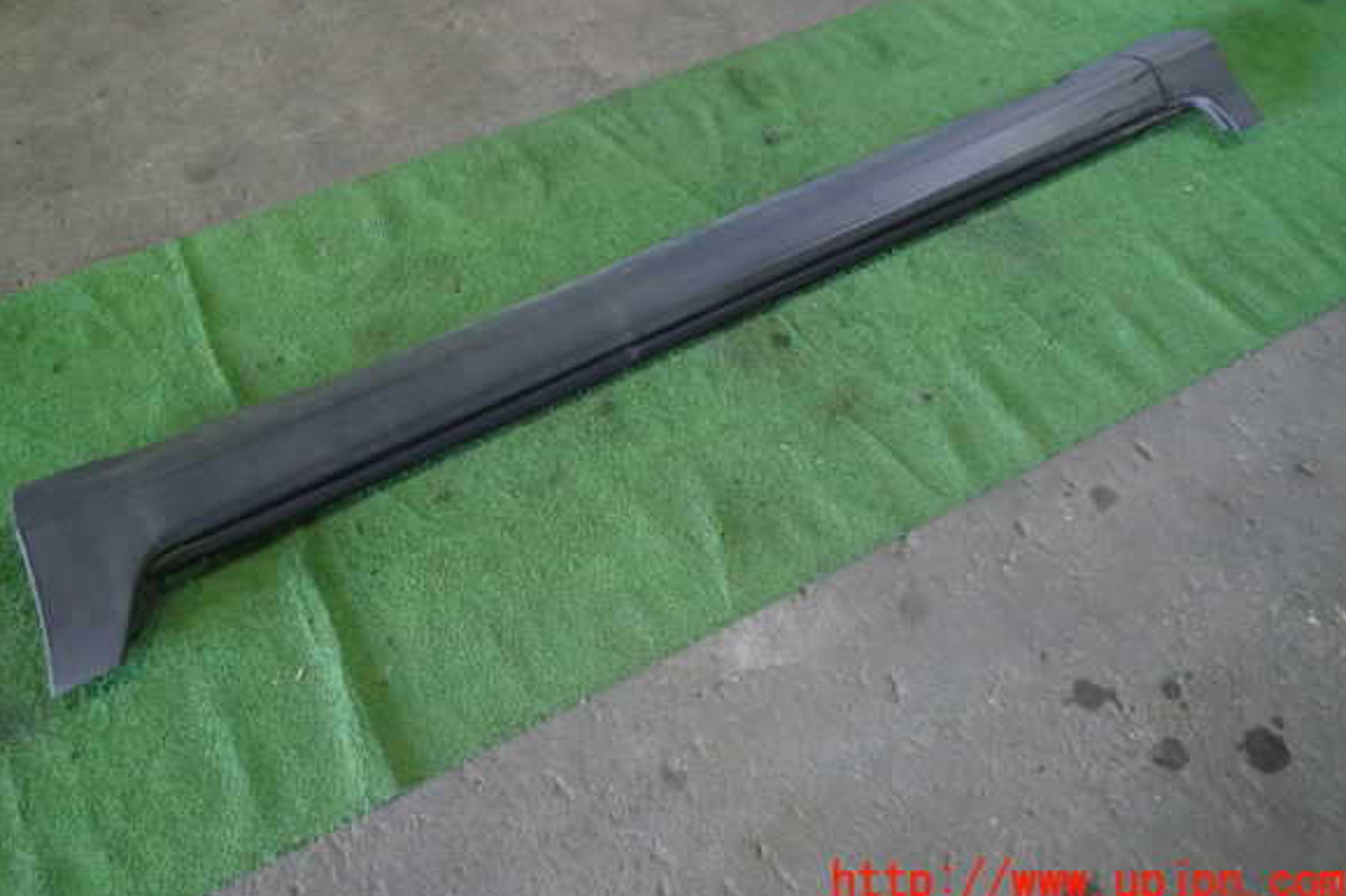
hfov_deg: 67.4
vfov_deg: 47.8
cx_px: 659
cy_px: 389
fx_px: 1009
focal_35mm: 27
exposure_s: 1/30
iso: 250
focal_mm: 4.5
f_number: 2
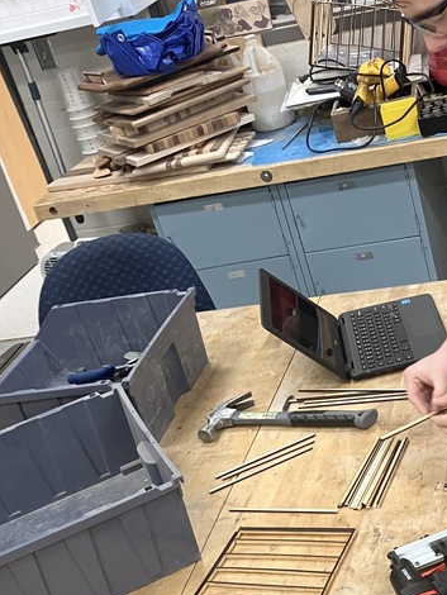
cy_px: 449
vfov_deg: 31.1
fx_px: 1049
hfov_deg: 23.4
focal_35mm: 61
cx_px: 404
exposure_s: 1/60
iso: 80
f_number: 1.8
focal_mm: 3.99
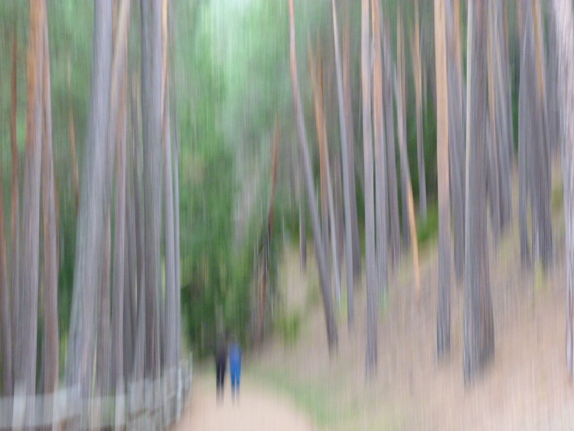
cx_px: 287
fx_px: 1144
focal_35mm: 69
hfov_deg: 28.2
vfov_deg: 21.3
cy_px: 216
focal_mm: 12.4
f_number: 8
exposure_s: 1/8
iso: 400
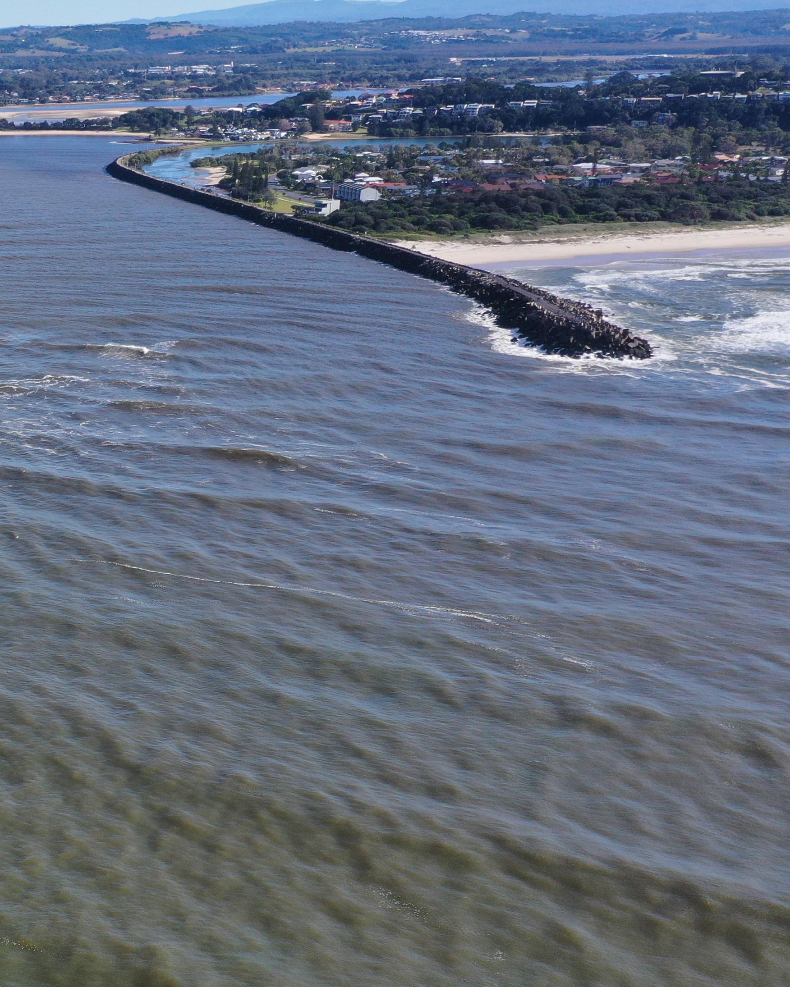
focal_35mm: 60
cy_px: 615
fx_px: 1754
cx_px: -290
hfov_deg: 22.2
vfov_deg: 31.3
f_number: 5.6
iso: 100
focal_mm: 10.26
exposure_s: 1/400
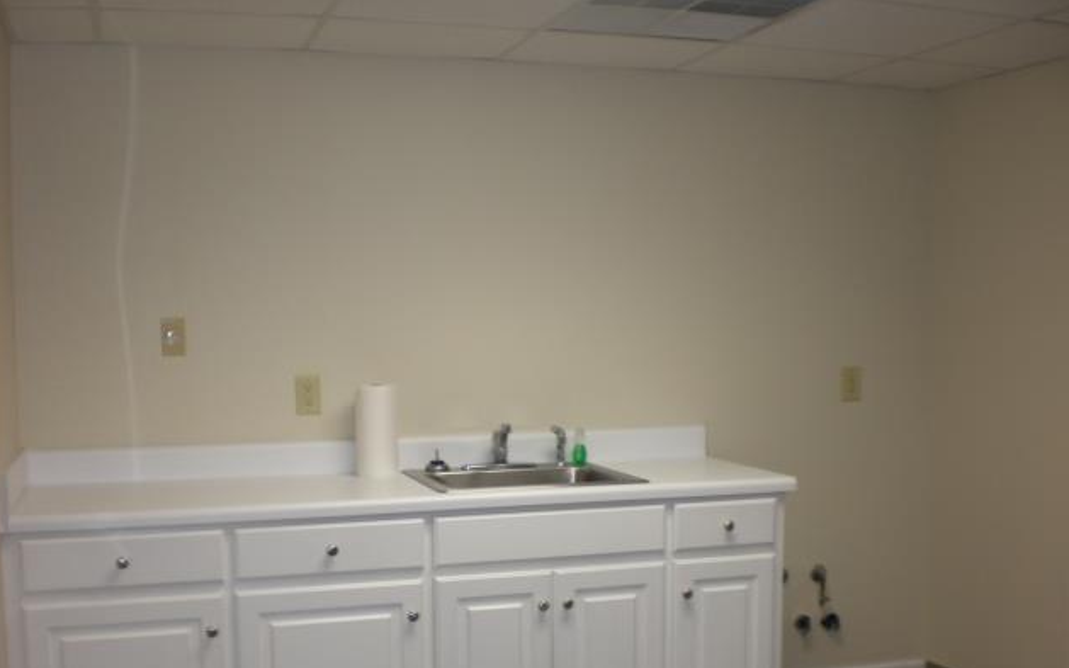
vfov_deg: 31.1
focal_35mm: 41
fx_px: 1194
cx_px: 527
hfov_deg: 48.2
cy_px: 406
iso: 100
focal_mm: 6.3
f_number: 3.1
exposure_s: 1/60
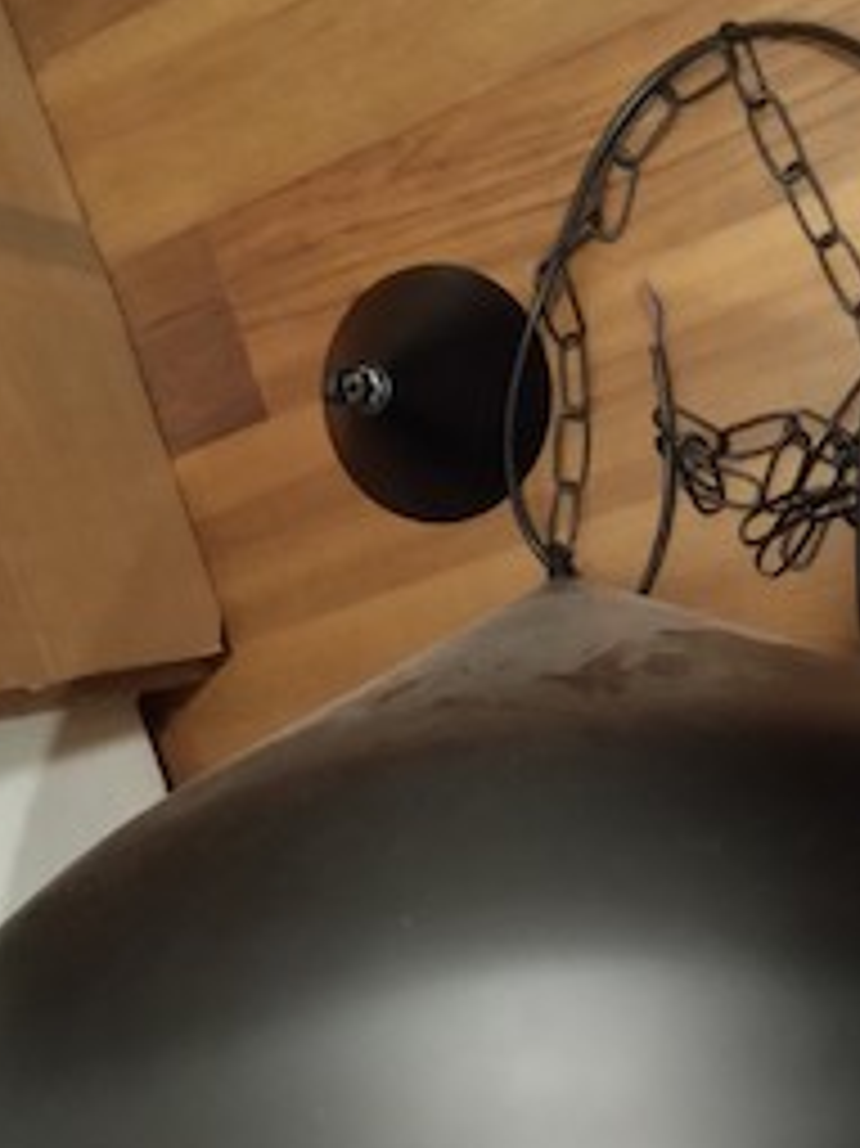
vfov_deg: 36.1
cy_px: 936
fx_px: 1691
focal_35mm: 51
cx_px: 556
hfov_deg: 28.4
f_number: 2.2
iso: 2000
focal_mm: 3.82
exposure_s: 1/13
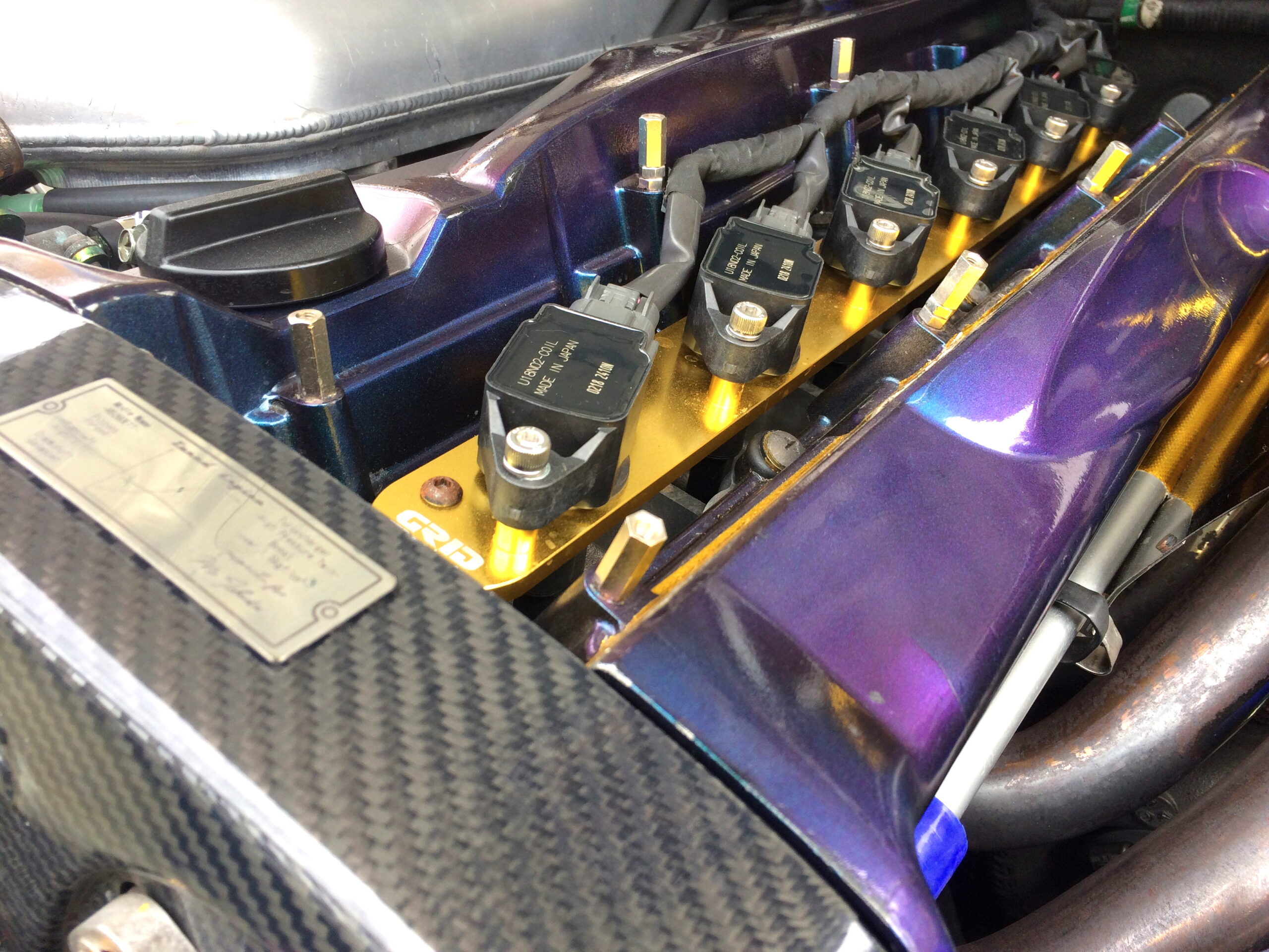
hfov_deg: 61.7
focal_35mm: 29
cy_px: 476
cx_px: 634
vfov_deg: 48.2
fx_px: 1063
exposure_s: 1/120
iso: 50
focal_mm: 4.15
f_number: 2.2
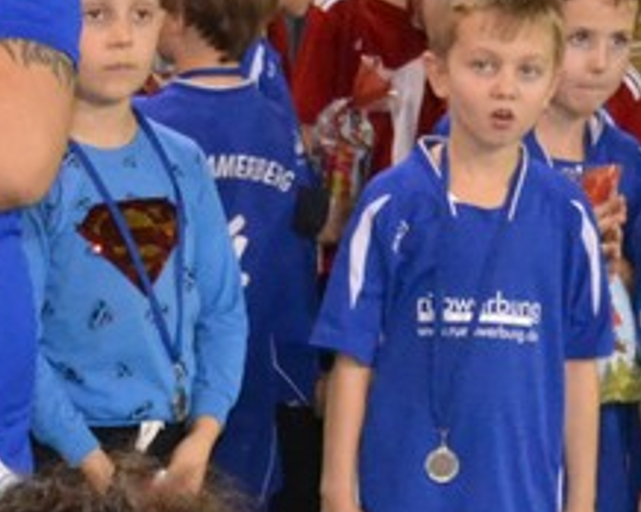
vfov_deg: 6.9
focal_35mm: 215
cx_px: 97
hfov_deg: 9.0
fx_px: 4075
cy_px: 1070
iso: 3200
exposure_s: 1/60
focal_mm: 26
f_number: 4.2
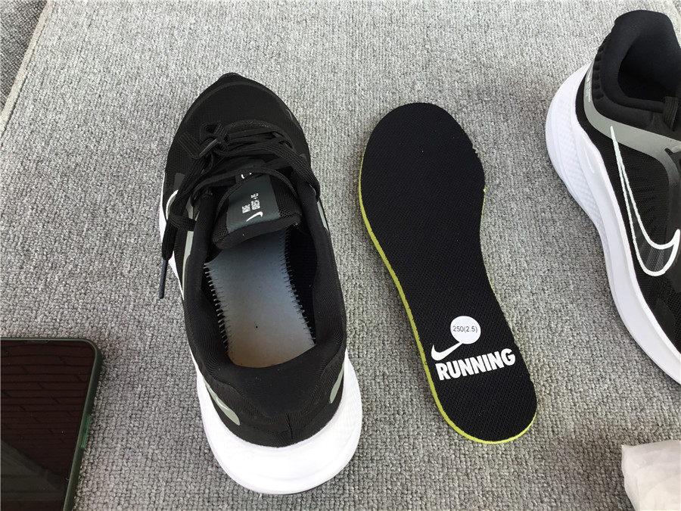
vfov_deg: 45.4
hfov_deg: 58.4
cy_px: 256
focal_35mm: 31
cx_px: 340
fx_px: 610
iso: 25
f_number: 2.4
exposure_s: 1/100
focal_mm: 3.3
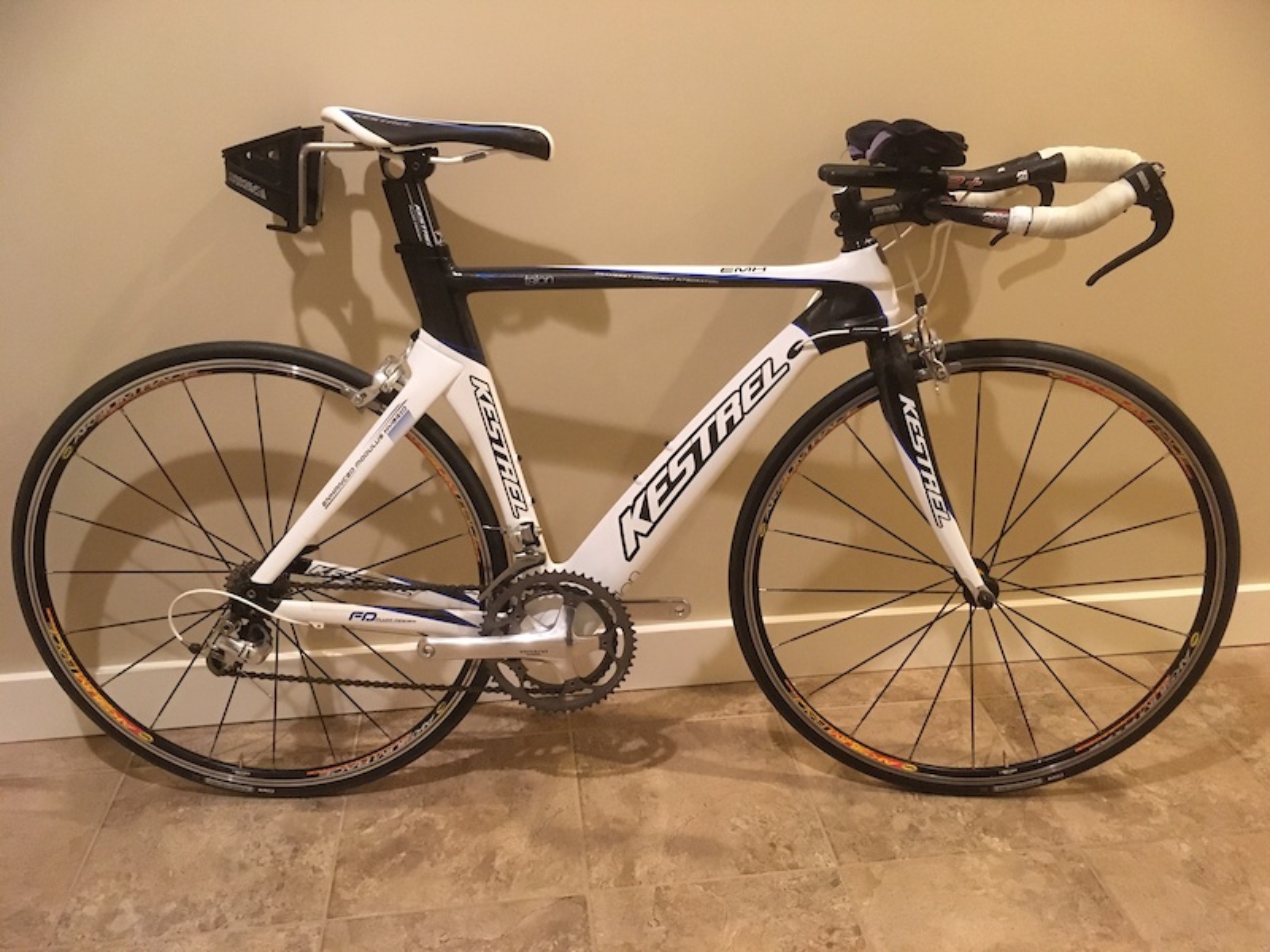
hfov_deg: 61.7
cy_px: 476
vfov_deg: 48.2
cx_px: 635
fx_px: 1064
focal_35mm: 29
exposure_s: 1/15
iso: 320
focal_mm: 4.15
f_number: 2.2
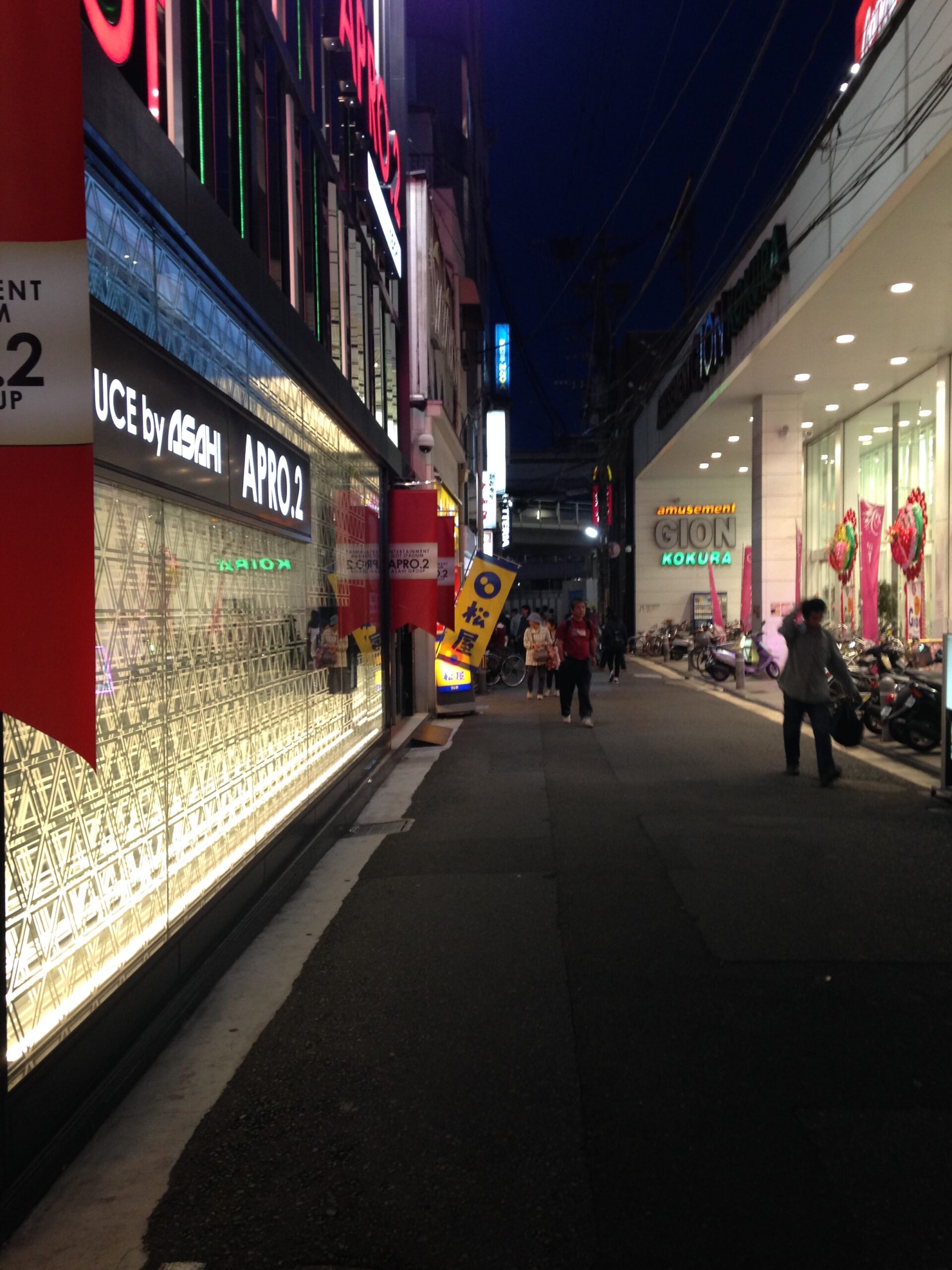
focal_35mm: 33
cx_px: 476
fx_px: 1210
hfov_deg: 42.9
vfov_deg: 55.4
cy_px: 635
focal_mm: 4.12
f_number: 2.4
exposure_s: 1/20
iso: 100
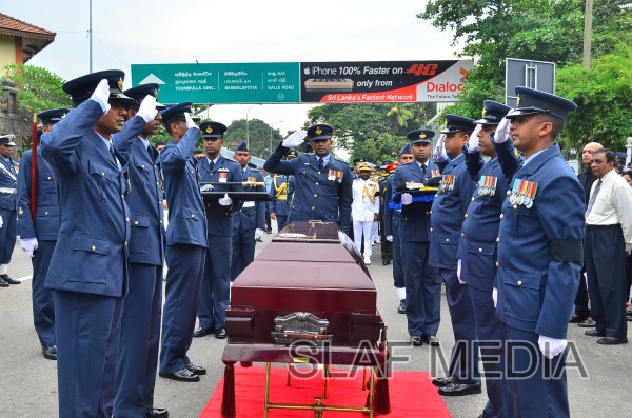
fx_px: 630
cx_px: 316
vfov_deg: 36.7
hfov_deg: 53.2
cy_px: 209
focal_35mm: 36
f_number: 7.1
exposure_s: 1/160
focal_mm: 24
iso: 250
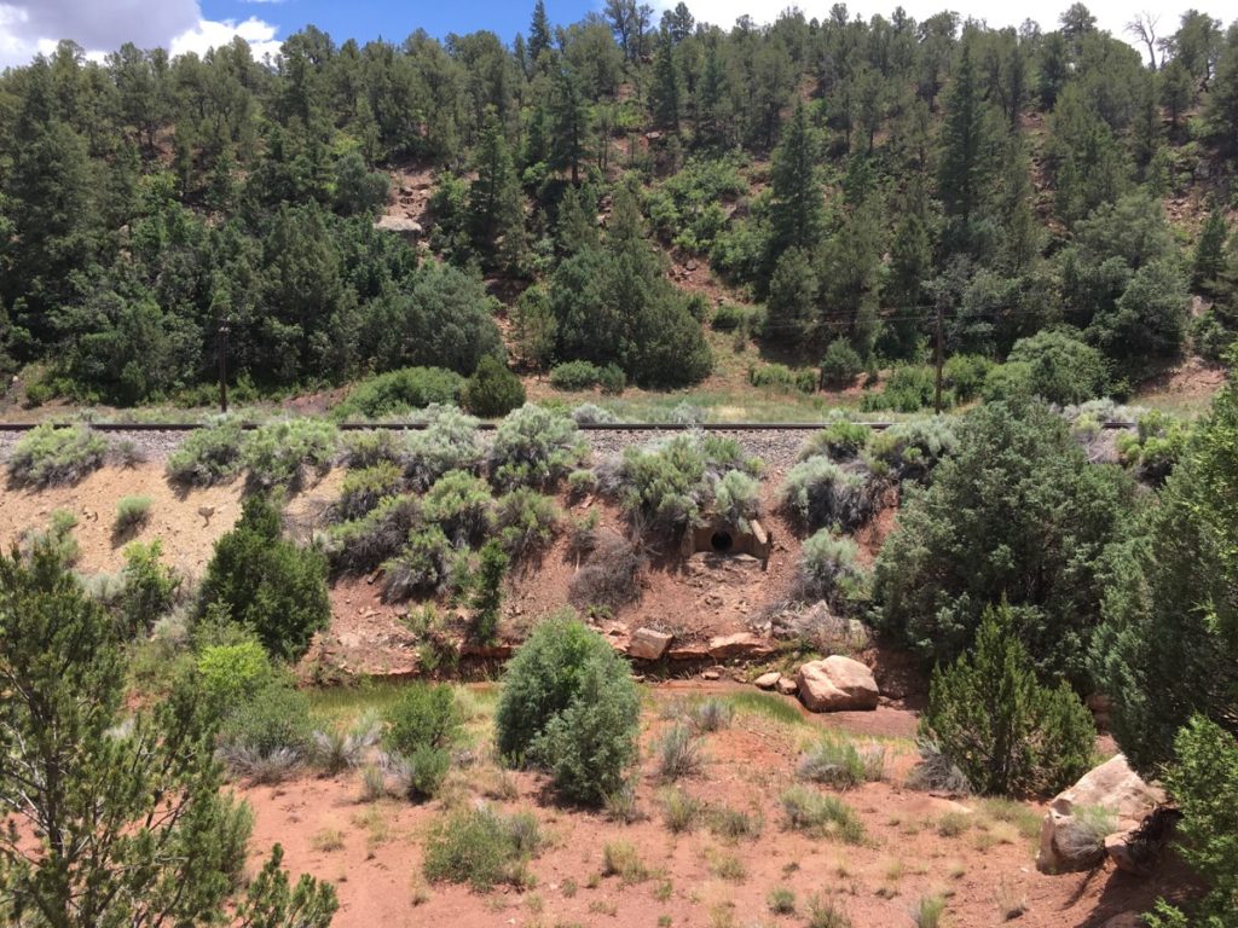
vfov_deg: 48.2
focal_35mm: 29
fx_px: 1037
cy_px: 464
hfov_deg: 61.7
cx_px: 619
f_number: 2.2
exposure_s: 1/855
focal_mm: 4.15
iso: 25
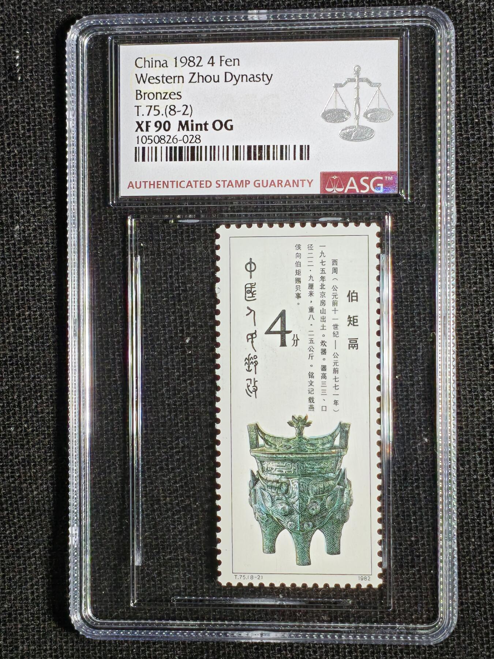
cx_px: 247
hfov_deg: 14.6
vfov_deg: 19.4
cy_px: 330
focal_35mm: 101
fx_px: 1922
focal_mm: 4.94
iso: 50
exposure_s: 1/513
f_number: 1.5
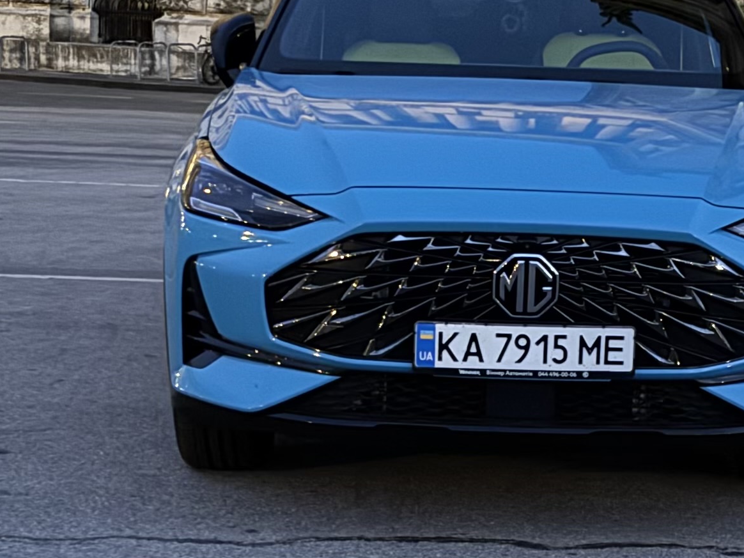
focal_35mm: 37
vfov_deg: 38.4
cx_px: 497
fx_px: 795
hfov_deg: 49.3
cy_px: 208
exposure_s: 1/17
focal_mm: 5.96
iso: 1000
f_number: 1.6
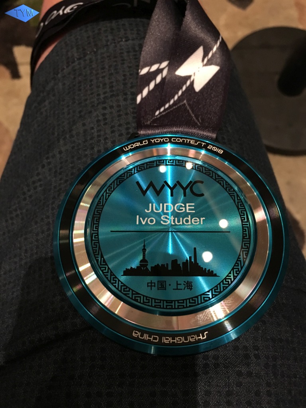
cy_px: 204
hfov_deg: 48.2
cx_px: 153
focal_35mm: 29
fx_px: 342
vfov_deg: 61.7
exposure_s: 1/17
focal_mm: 4.15
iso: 200
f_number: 2.2
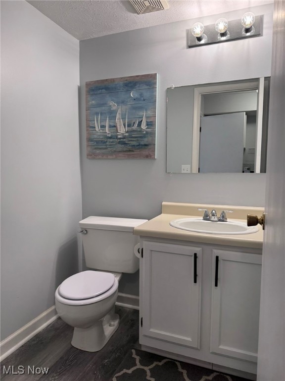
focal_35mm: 24
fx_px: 263
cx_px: 142
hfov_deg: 56.8
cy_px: 190
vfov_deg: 71.6
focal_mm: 6.76
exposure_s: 1/120
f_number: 1.78
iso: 200
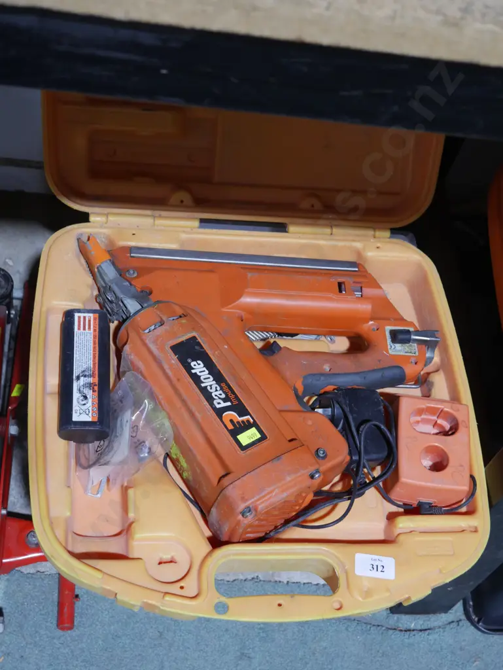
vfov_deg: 38.2
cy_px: 335
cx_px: 252
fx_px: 968
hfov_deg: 29.1
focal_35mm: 50
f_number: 5.3
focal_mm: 25
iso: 1000
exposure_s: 1/60
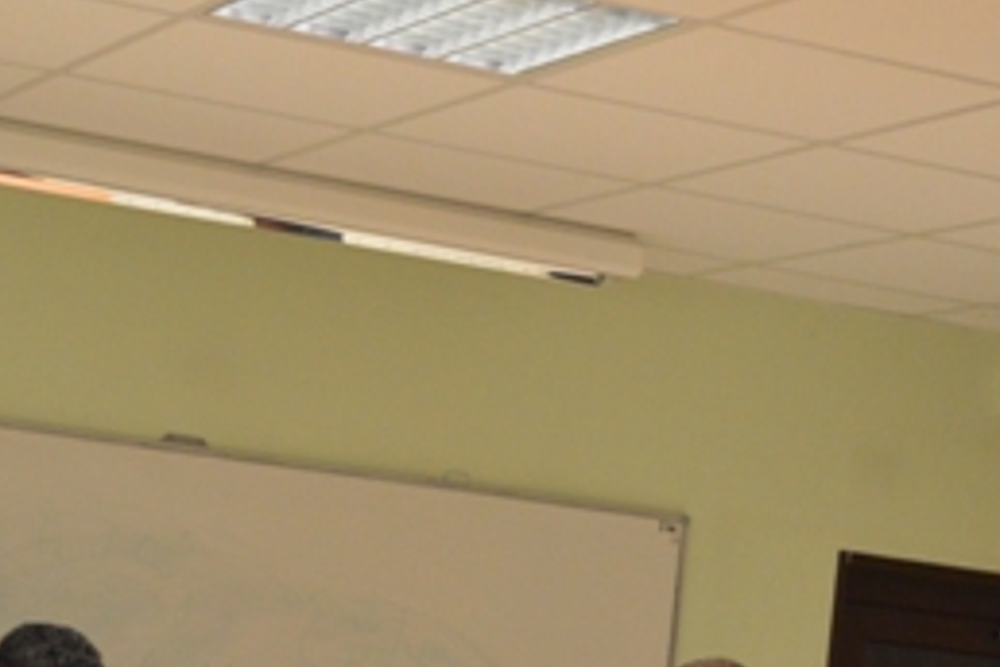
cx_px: 209
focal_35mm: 115
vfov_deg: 11.7
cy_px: 710
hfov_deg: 17.6
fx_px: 3201
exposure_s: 1/60
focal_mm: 31
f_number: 4.2
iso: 2000
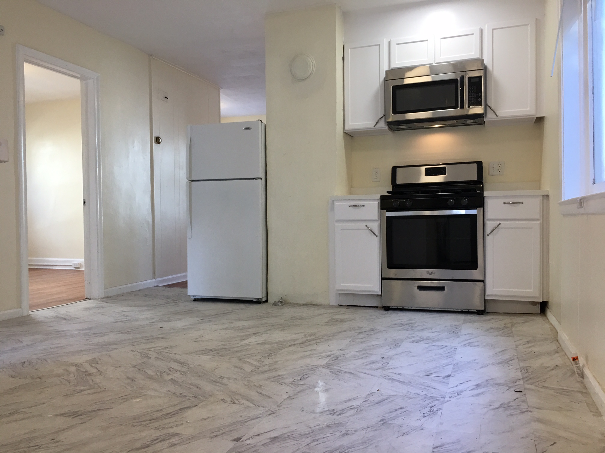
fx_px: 507
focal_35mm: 29
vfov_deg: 48.2
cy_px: 226
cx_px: 302
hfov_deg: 61.7
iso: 32
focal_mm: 4.15
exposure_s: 1/30
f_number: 2.2
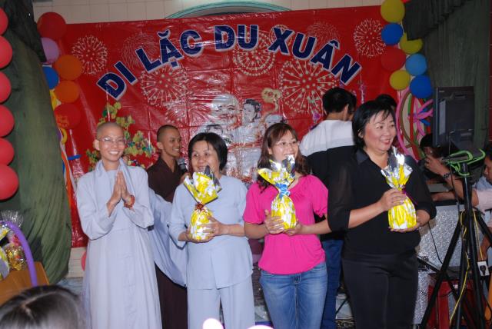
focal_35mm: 46
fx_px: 636
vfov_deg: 29.0
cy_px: 164
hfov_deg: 42.3
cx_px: 246
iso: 400
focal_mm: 31
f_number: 6.3
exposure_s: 1/60
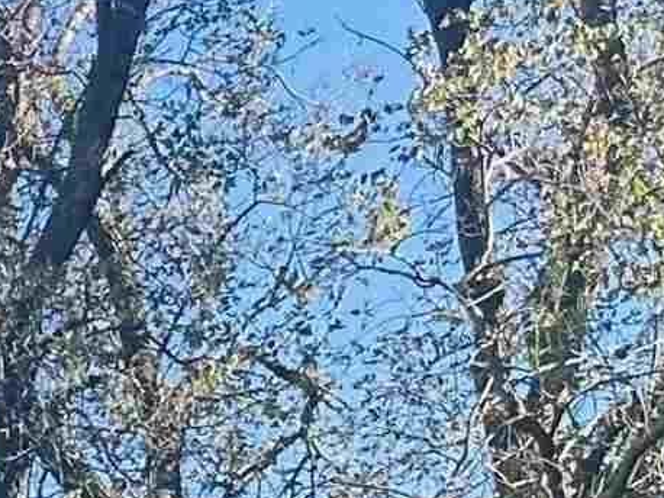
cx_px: -783
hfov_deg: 10.9
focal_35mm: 161
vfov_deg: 7.8
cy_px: 1587
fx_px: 3087
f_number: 1.78
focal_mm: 6.86
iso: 80
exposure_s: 1/1107
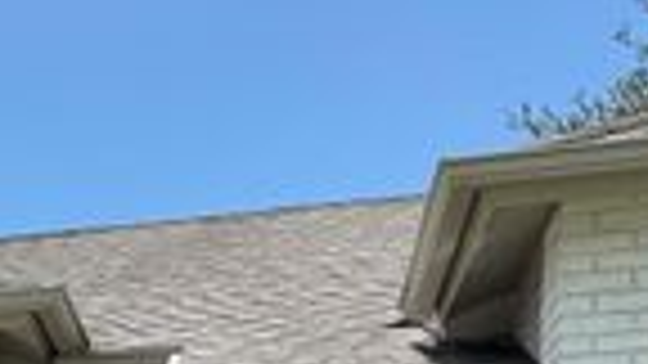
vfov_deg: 11.9
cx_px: -396
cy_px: 730
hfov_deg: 19.5
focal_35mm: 91
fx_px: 1564
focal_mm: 6.76
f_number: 1.78
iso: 80
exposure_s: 1/4950
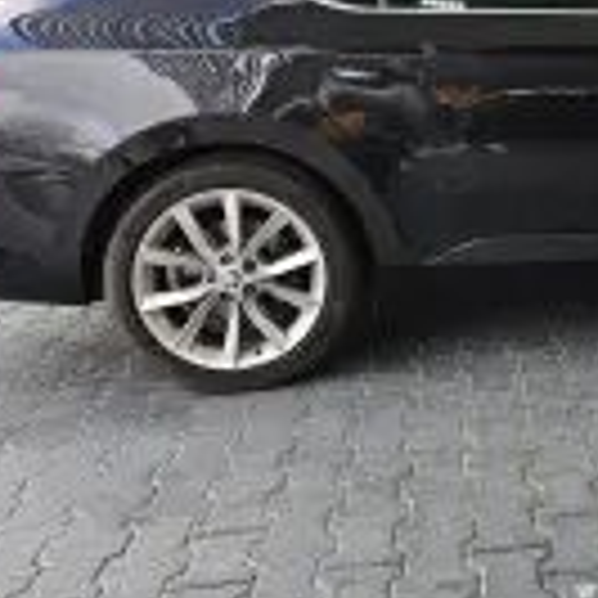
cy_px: 153
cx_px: 598
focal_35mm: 55
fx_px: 1075
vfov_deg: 30.6
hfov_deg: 29.1
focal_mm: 6.3
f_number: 1.7
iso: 40
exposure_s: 1/359
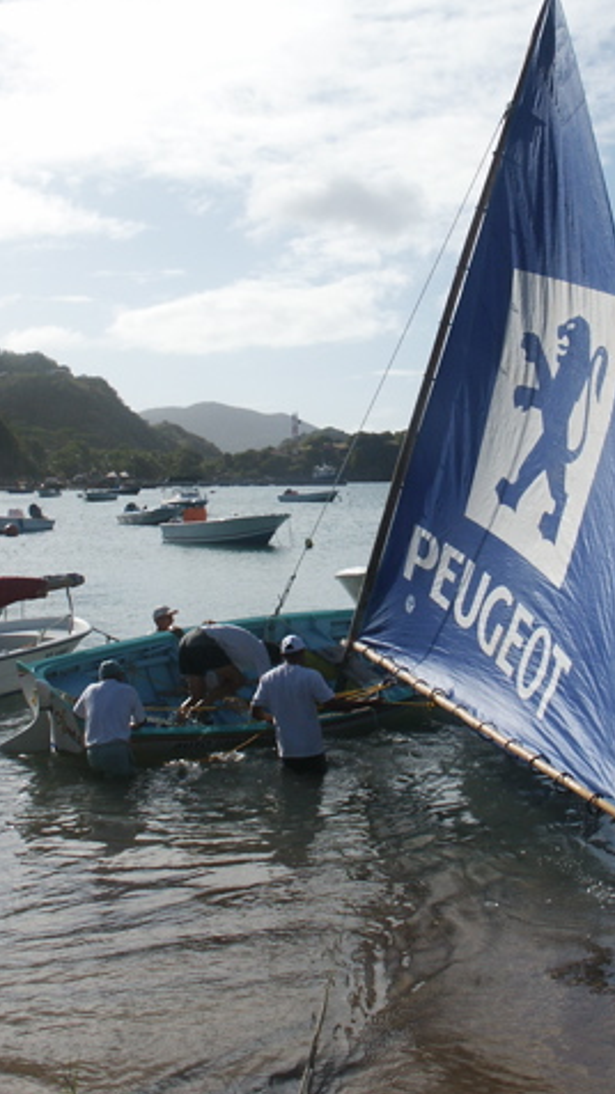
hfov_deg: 24.9
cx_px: 347
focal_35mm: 48
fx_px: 1393
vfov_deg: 42.7
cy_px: 445
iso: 64
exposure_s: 1/500
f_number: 6.7
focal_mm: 7.18
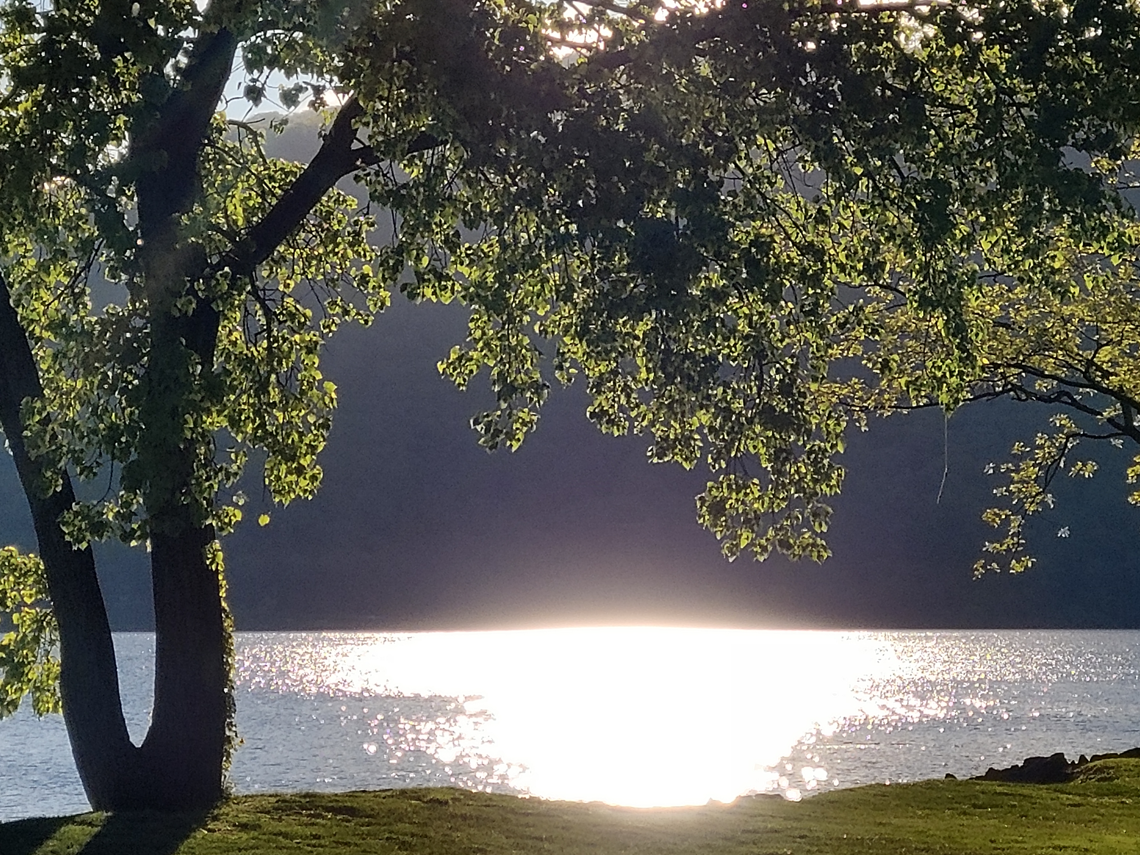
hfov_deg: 15.1
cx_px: 574
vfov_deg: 11.3
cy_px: 409
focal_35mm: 131
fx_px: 4314
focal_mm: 5.88
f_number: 2.4
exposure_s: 1/439
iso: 50
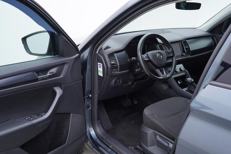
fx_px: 231
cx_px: 116
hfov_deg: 53.1
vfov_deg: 36.9
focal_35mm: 36
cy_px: 77
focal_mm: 24
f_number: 3.2
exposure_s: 1/50
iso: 125
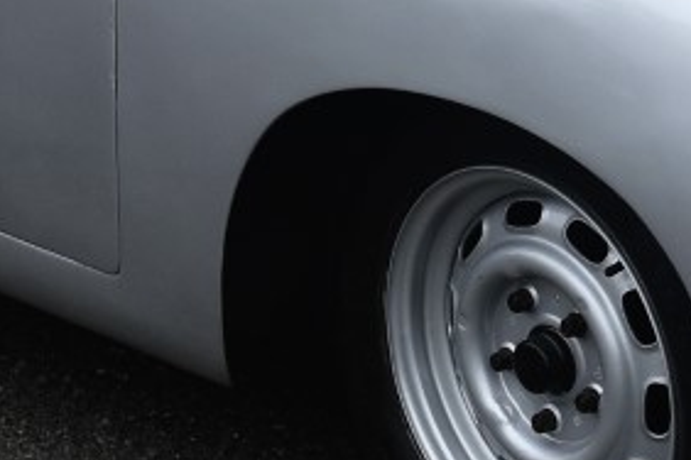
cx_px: 605
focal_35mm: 264
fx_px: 5067
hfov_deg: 7.8
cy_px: -306
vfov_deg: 5.1
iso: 320
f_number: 8
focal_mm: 46
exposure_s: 1/250
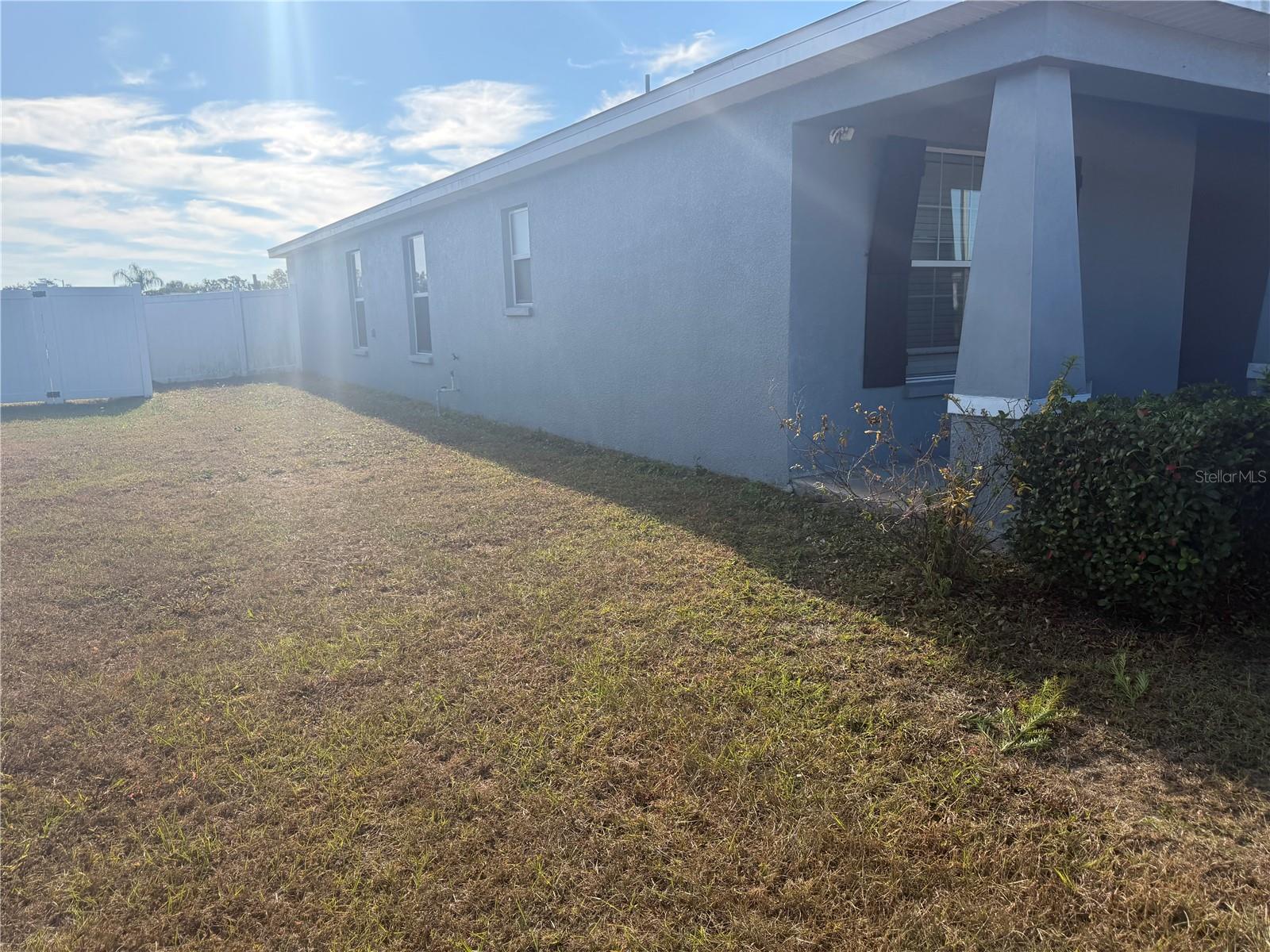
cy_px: 476
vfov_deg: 56.8
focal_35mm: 24
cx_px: 635
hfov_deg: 71.6
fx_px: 881
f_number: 1.78
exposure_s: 1/3279
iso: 100
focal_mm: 6.76
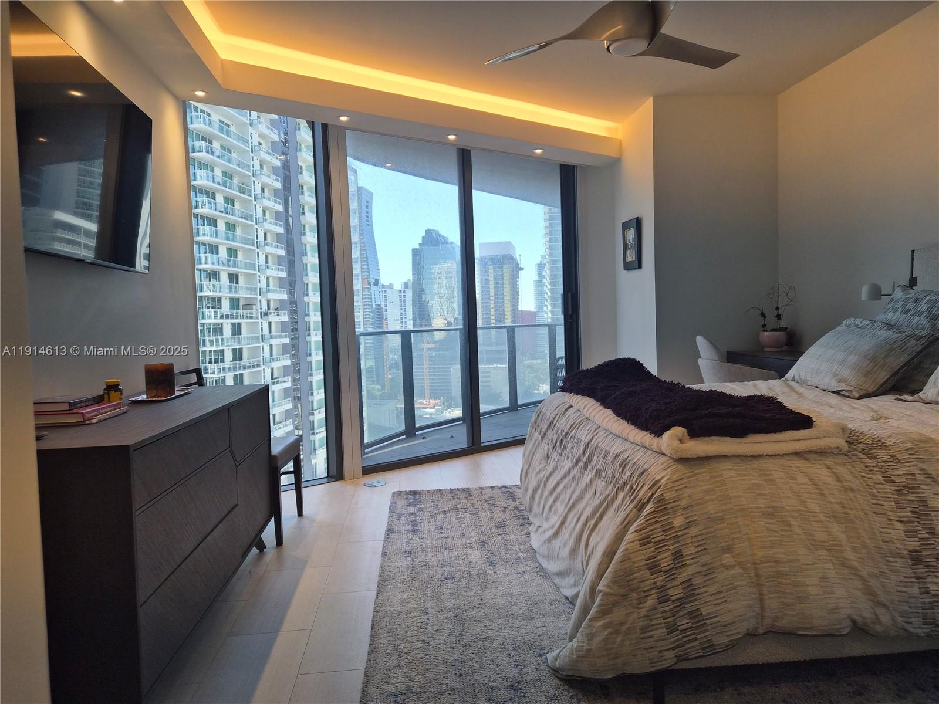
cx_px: 470
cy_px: 352
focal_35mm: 23
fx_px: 624
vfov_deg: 58.9
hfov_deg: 73.9
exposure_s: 1/552
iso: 80
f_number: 1.8
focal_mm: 5.4
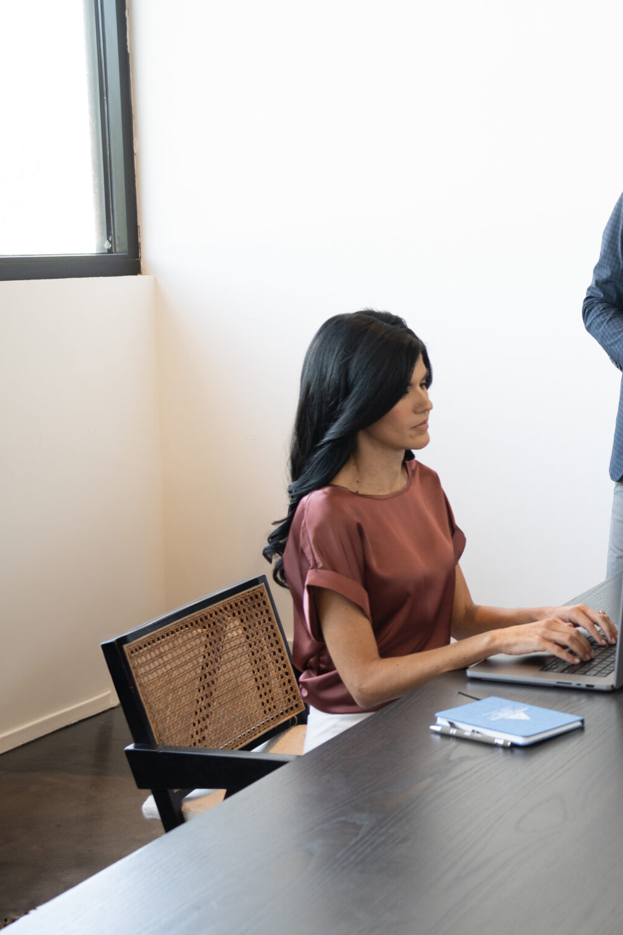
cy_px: 477
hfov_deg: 21.2
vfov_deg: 33.9
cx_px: 770
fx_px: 1532
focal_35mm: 59
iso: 640
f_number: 4.5
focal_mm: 35
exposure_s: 1/125
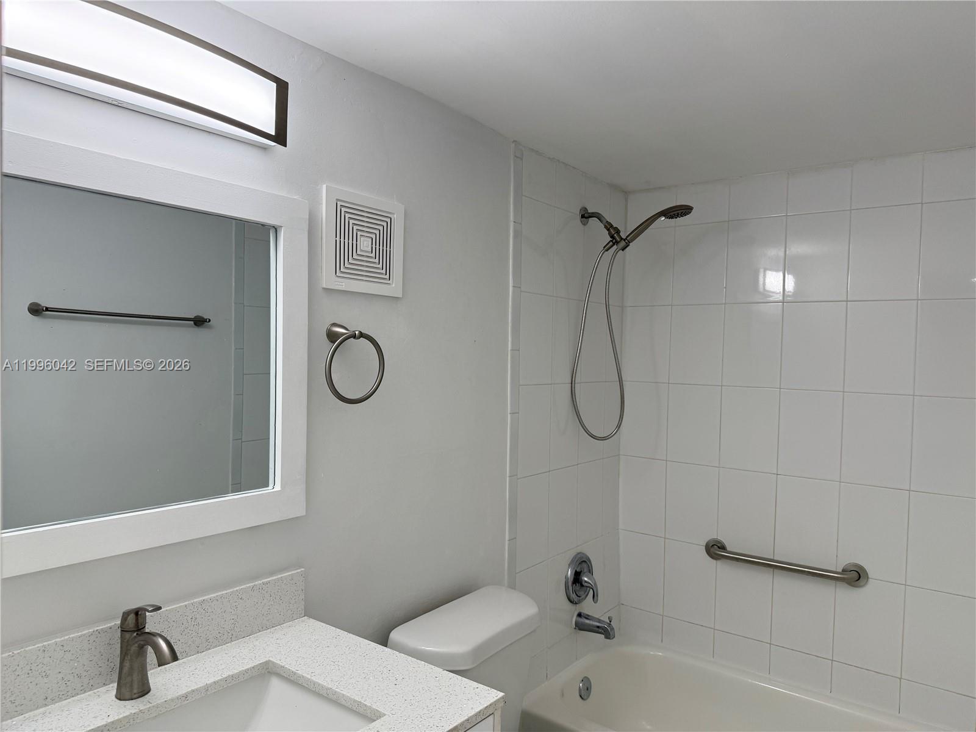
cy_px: 366
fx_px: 677
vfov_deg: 56.8
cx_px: 488
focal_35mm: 24
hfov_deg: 71.6
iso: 100
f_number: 1.78
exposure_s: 1/263
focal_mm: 6.76
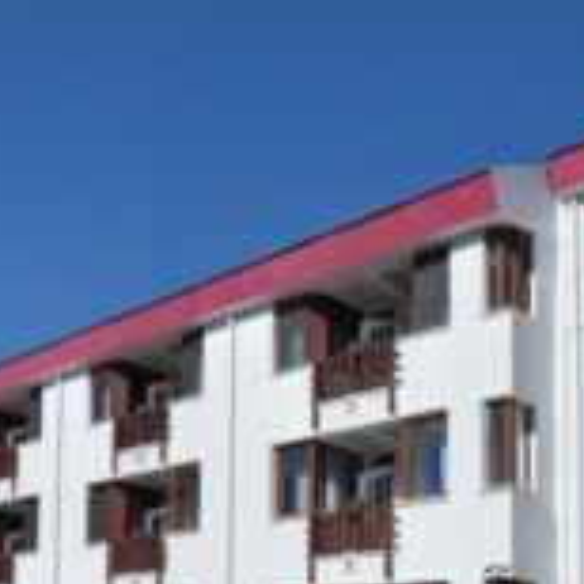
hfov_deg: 38.7
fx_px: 728
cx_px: 584
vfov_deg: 42.5
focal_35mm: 38
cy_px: 432
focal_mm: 11
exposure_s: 1/800
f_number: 6.3
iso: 100
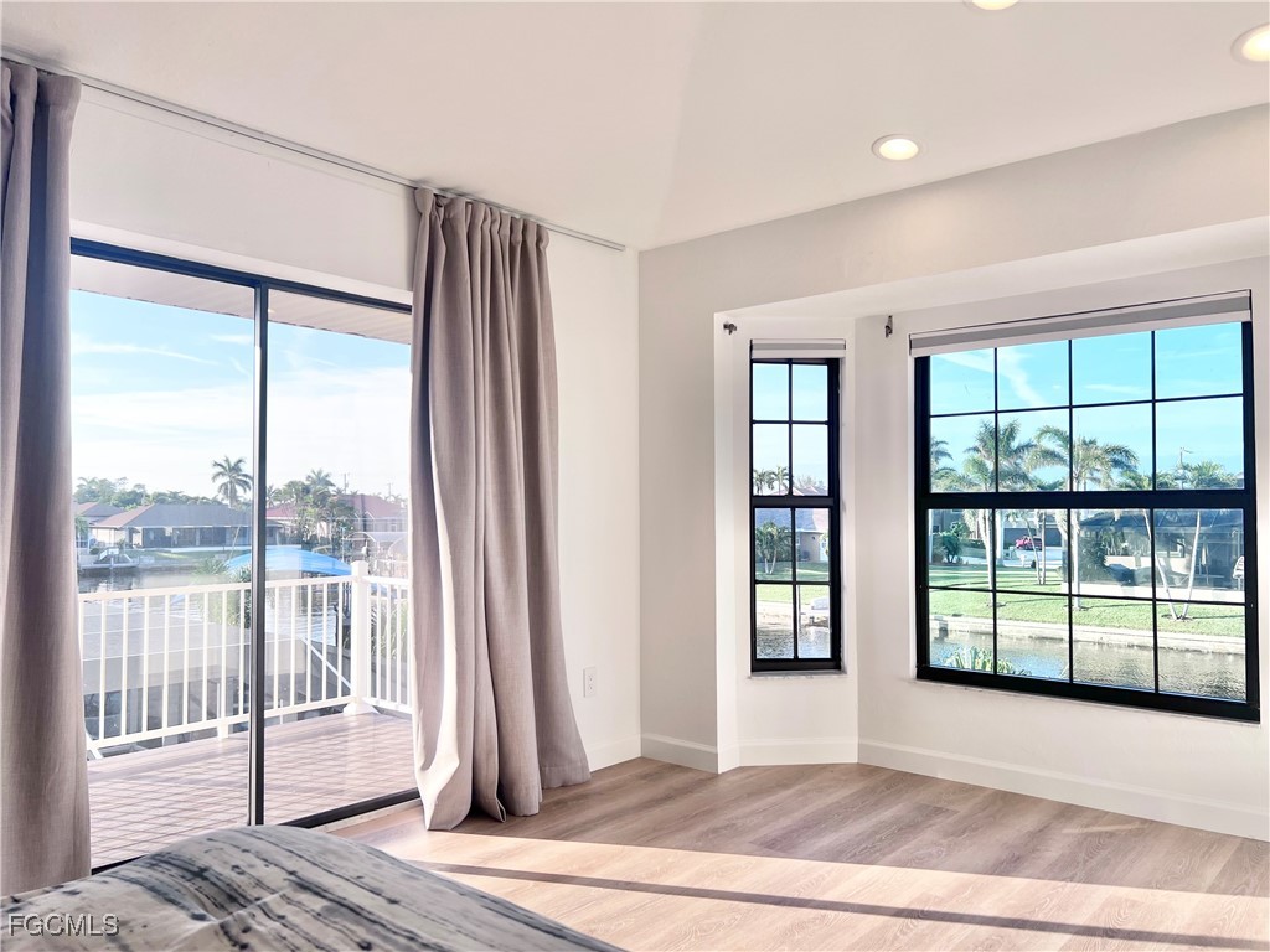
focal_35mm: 26
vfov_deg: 53.1
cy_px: 476
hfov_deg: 67.3
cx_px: 635
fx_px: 954
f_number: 1.5
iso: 50
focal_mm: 5.7
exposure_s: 1/1112
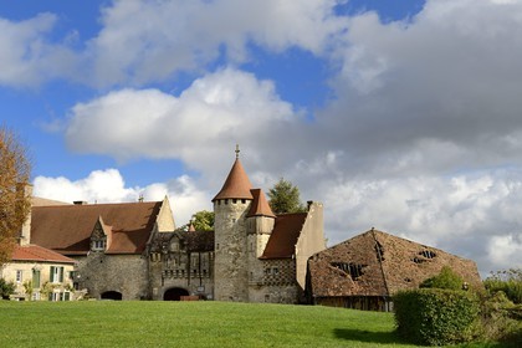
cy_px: 174
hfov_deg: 39.6
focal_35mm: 50
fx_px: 725
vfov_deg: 27.0
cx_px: 261
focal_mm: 50
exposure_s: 1/250
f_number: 14
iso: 200
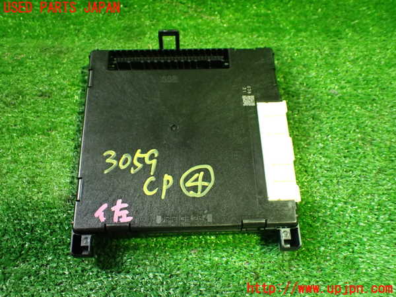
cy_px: 148
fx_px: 343
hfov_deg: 60.0
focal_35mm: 30
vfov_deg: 46.8
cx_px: 198
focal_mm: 5.4
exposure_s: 1/100
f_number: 2.3
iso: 800
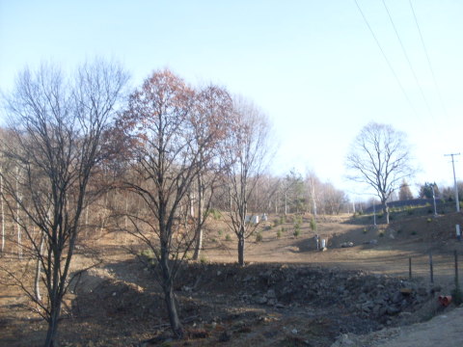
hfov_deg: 49.0
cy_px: 174
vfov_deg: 37.7
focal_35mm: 38
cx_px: 232
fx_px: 508
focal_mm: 6.3
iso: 80
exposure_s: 1/350
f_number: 2.8
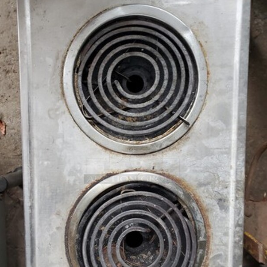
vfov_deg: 52.2
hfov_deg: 52.5
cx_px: 133
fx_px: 271
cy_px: 161
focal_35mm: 31
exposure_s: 1/40
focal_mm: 4.3
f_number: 2.4
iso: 250
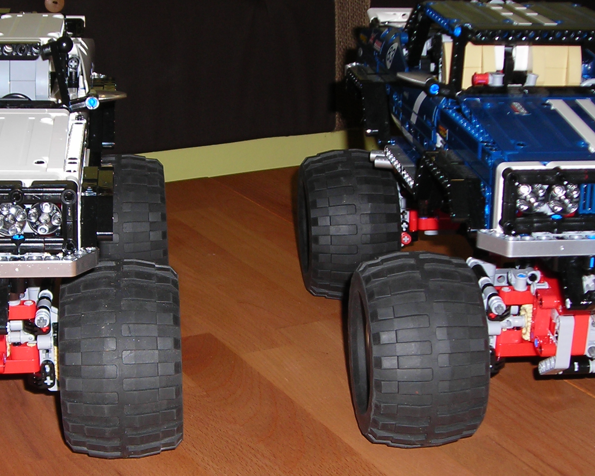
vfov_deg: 21.0
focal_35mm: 73
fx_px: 1286
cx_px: 241
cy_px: 283
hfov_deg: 26.0
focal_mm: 6.3
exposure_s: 1/60.1
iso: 50
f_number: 3.2
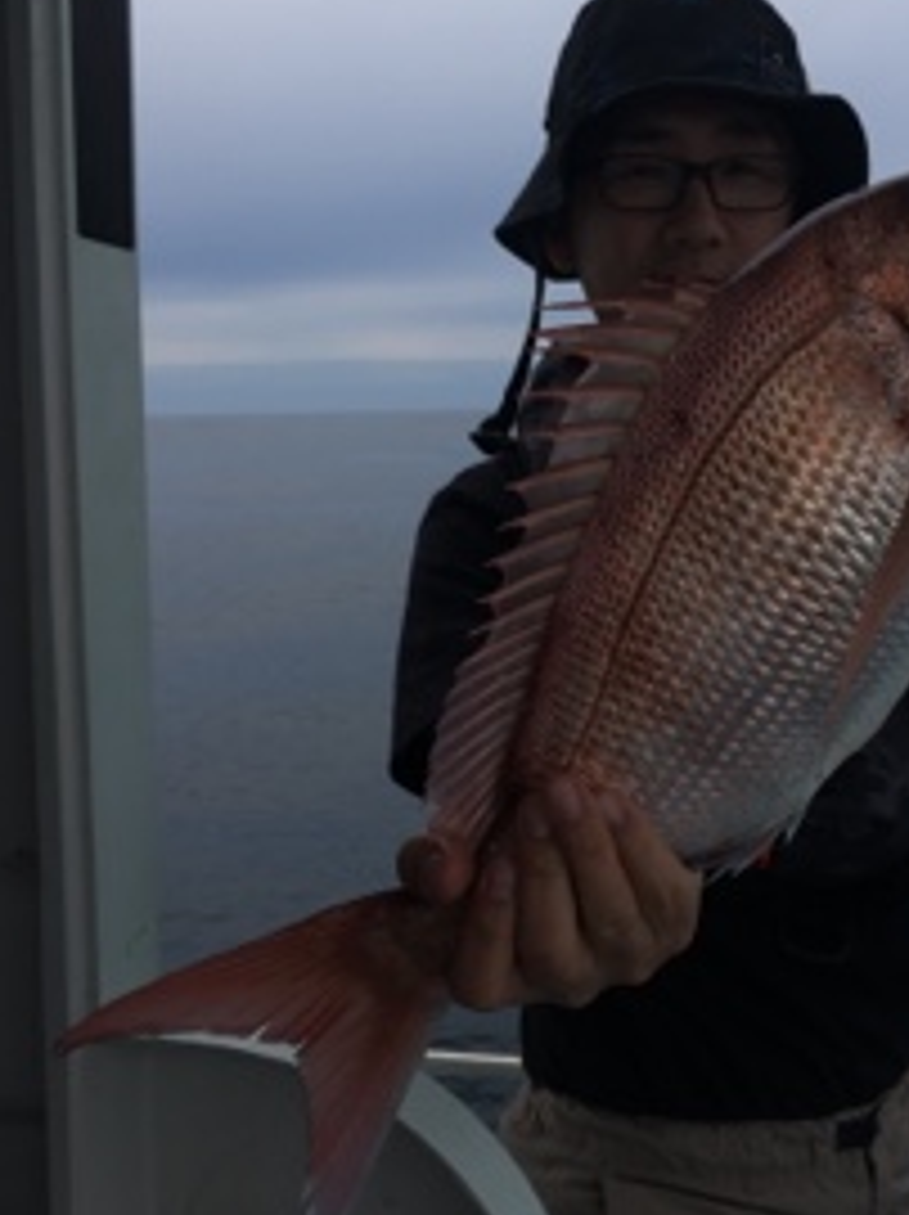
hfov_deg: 33.2
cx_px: 626
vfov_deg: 43.8
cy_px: 688
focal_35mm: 43
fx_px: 1508
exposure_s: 1/884
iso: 25
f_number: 2.2
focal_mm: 4.15
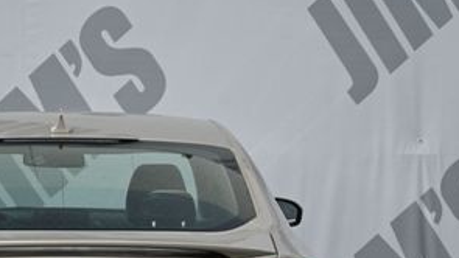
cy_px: 311
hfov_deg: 13.3
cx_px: 68
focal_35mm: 160
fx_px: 1949
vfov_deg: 7.5
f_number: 6
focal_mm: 47
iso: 100
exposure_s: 1/320
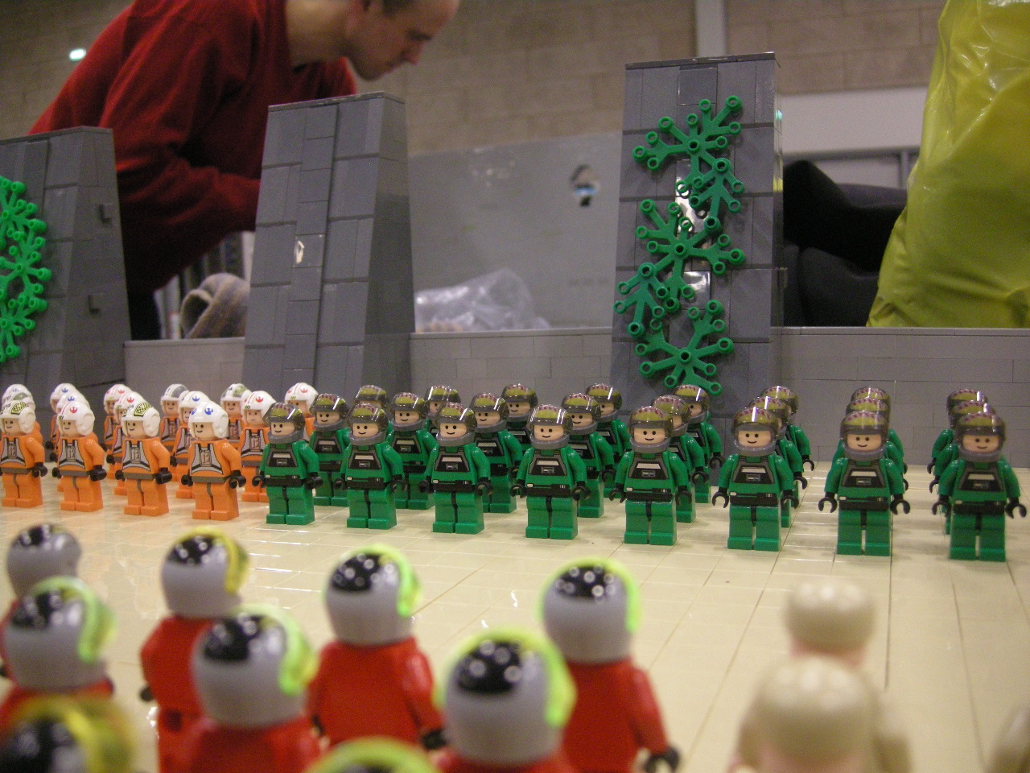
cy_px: 386
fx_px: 1071
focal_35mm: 36
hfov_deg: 51.4
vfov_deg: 39.7
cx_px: 515
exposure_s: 1/16.8
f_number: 2.7
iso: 400
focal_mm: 7.5
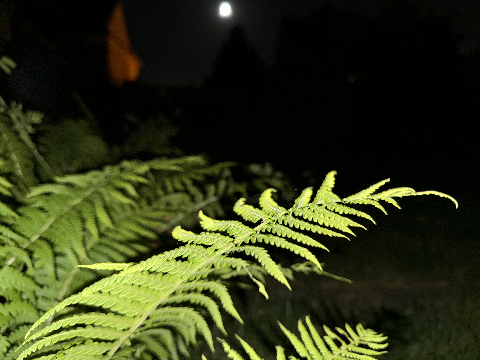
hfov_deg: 71.6
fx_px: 333
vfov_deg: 56.8
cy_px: 180
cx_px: 240
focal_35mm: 24
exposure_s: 1/4
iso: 50
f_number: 1.78
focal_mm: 6.86
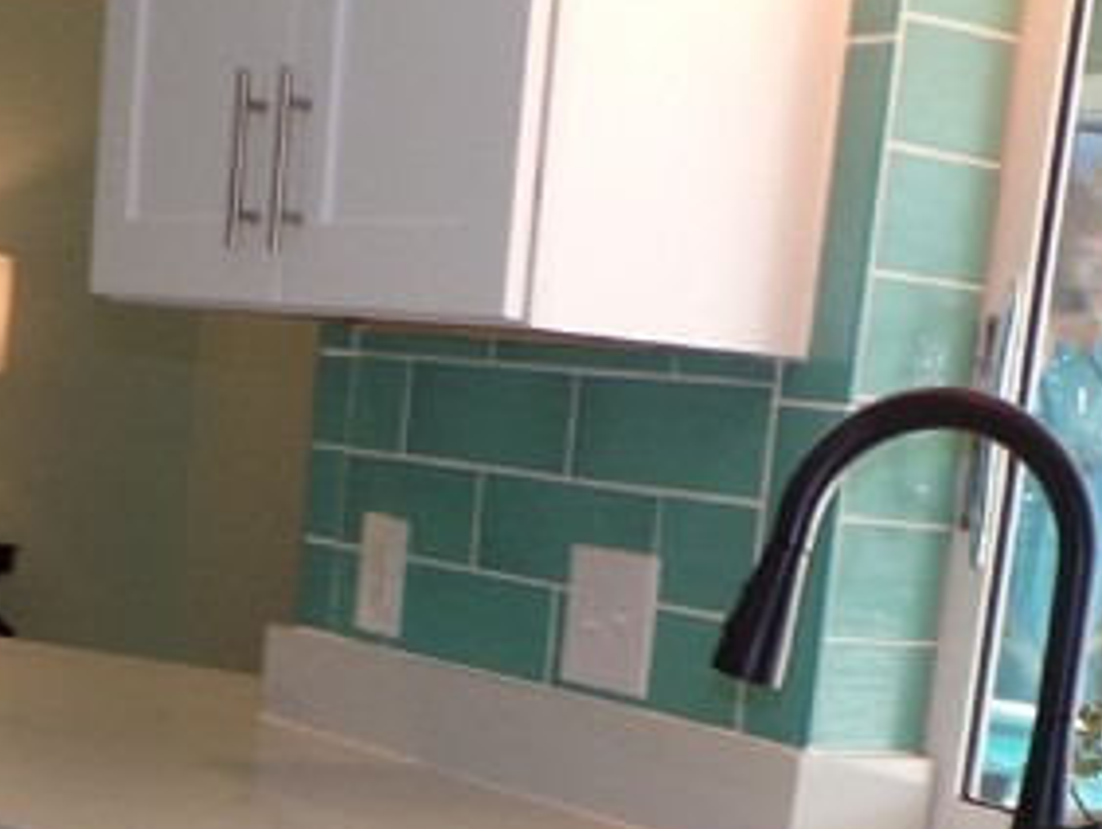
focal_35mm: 87
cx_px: 469
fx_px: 2772
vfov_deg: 16.3
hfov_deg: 22.5
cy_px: 1013
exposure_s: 1/70
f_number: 3
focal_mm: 4.3
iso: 100
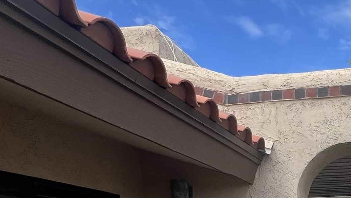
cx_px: 357
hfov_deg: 41.5
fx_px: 391
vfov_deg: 24.9
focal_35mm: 42
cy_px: 251
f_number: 1.8
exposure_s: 1/523
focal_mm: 1.57
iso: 32
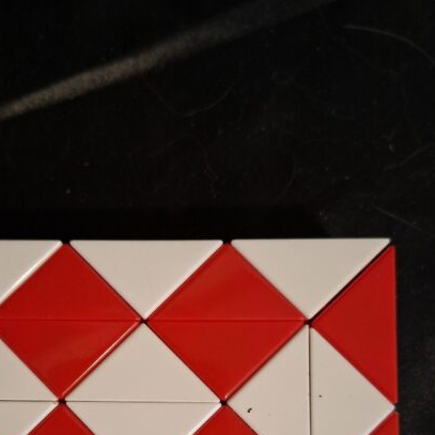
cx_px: 153
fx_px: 569
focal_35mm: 40
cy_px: 377
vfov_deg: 39.4
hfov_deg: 41.4
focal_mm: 5.54
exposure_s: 1/24
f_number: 1.8
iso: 500
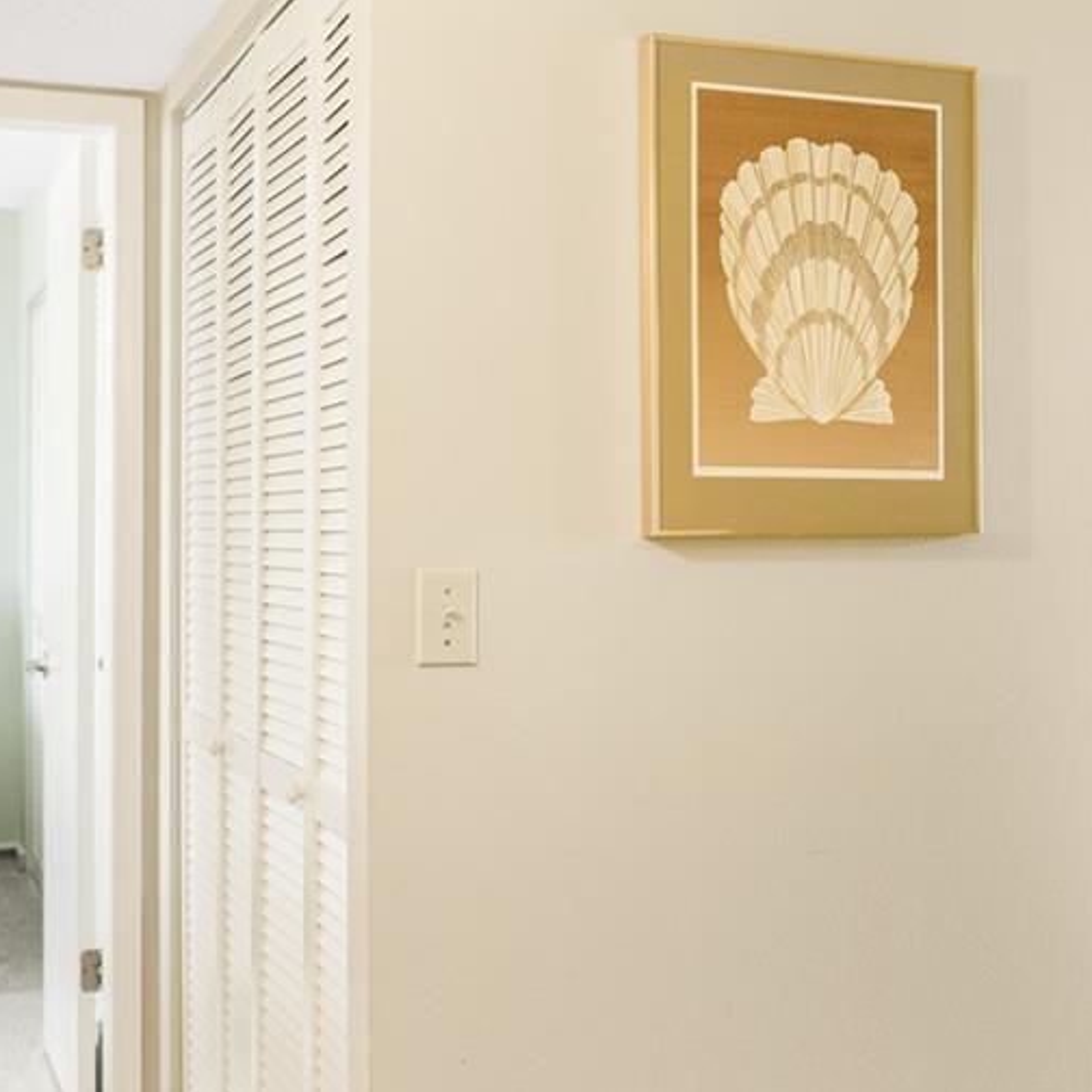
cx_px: 789
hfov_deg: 31.2
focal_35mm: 54
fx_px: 1927
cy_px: 734
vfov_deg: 31.4
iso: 125
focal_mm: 20
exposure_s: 1/100
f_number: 1.8
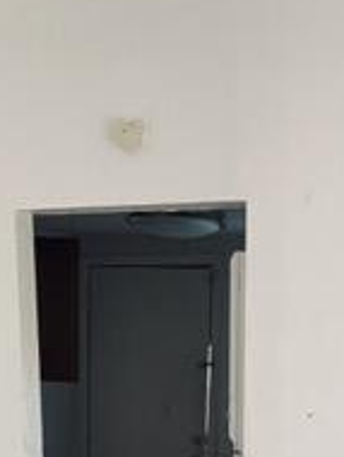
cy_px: 695
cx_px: 180
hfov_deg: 17.6
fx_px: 1111
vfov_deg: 19.9
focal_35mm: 84
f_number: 1.6
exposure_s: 1/60
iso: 160
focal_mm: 5.1
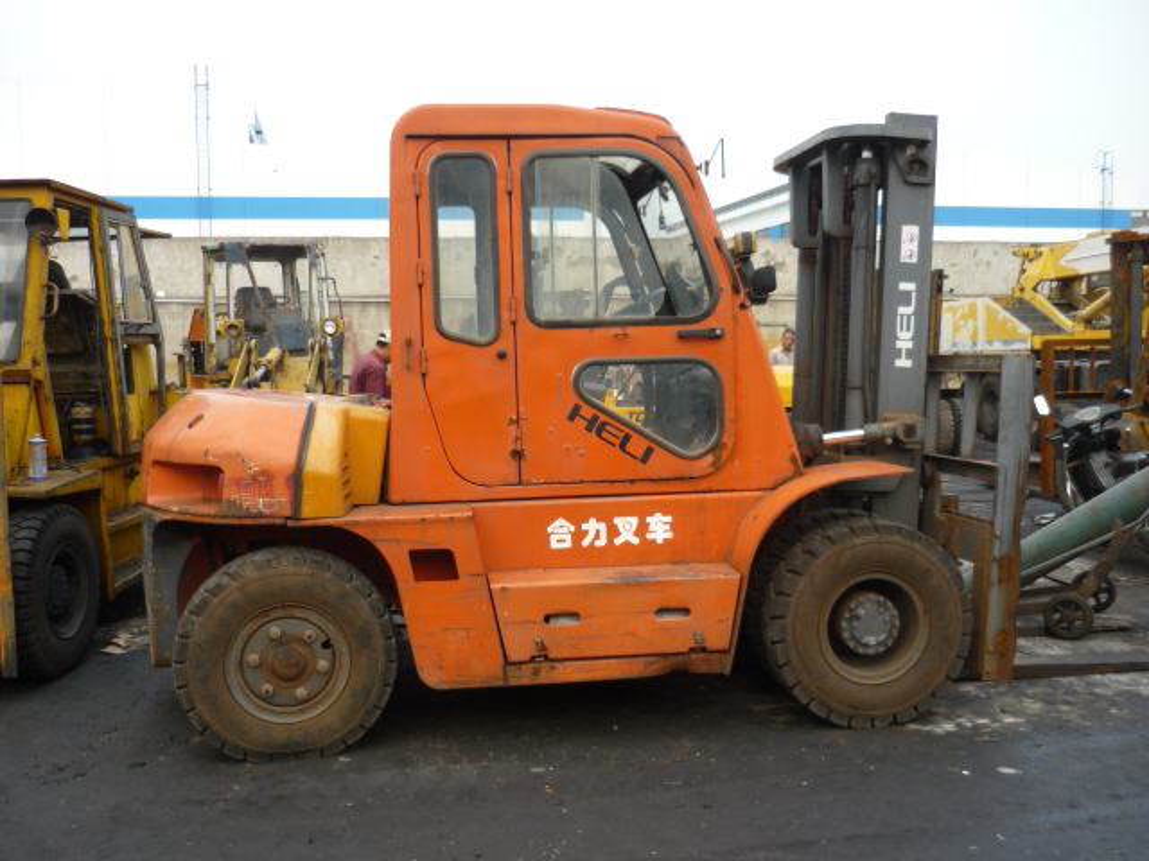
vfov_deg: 42.9
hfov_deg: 55.4
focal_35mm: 33
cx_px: 574
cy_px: 430
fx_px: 1095
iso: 100
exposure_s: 1/200
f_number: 2.8
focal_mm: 5.5
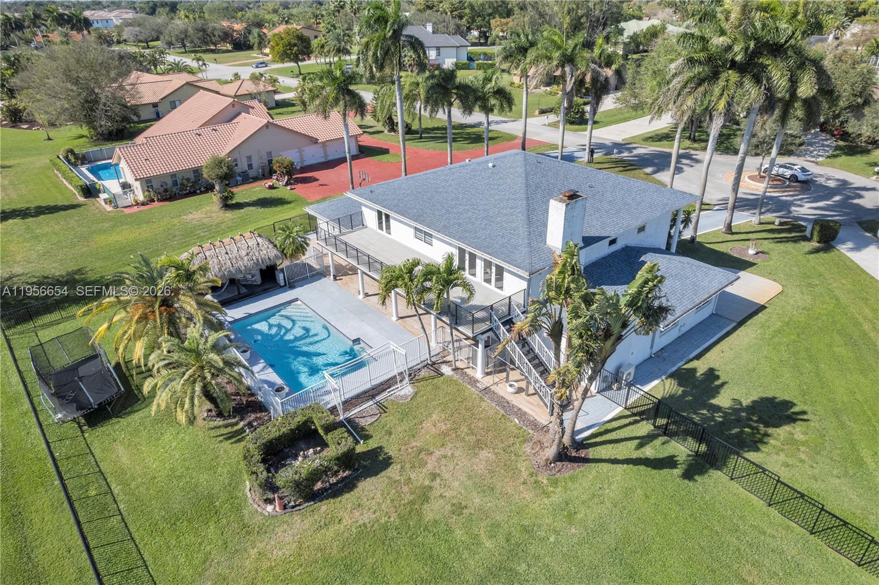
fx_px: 537
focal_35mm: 22
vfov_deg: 57.2
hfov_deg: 78.6
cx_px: 440
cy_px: 292
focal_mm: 8.38
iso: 120
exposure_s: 1/2000
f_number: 2.8
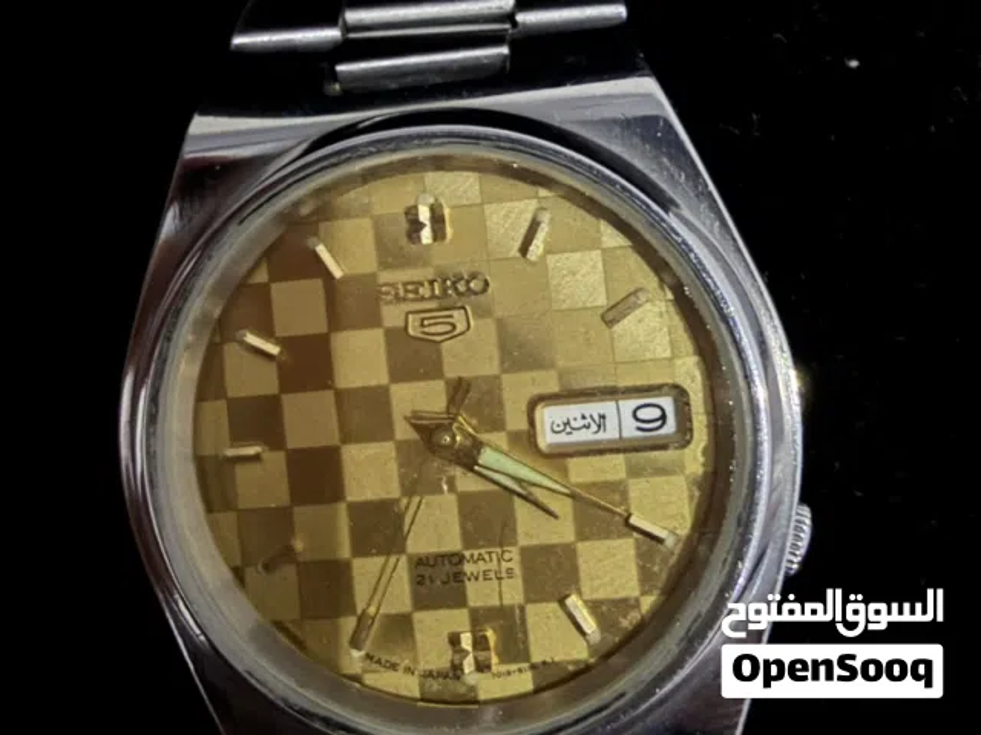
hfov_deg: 71.6
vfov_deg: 56.8
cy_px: 368
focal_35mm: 24
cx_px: 490
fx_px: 680
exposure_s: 1/6
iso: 500
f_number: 2.2
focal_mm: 2.22
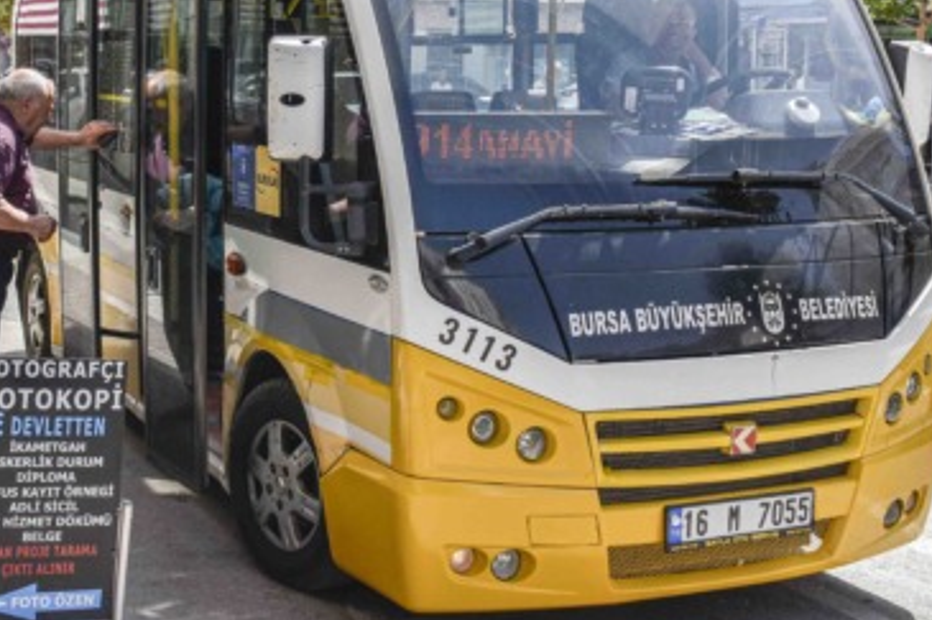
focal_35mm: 57
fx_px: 1475
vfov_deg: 23.5
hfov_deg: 34.6
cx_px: 286
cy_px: 145
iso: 220
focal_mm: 22
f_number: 8
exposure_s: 1/500
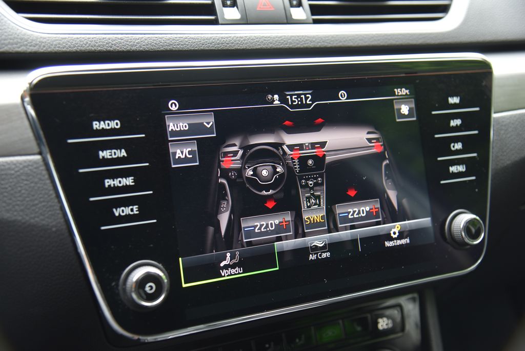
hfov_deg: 41.1
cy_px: 176
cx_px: 262
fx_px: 700
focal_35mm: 48
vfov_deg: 28.1
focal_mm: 48
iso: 500
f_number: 4
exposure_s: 1/60
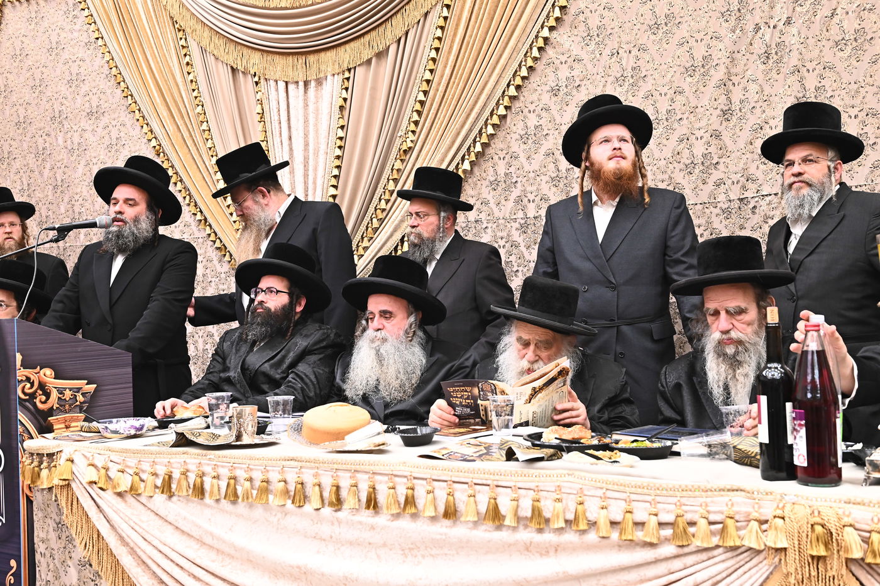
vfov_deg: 35.0
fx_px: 928
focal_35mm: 38
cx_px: 440
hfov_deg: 50.7
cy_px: 293
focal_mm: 38
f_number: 5.6
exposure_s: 1/160
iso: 3200
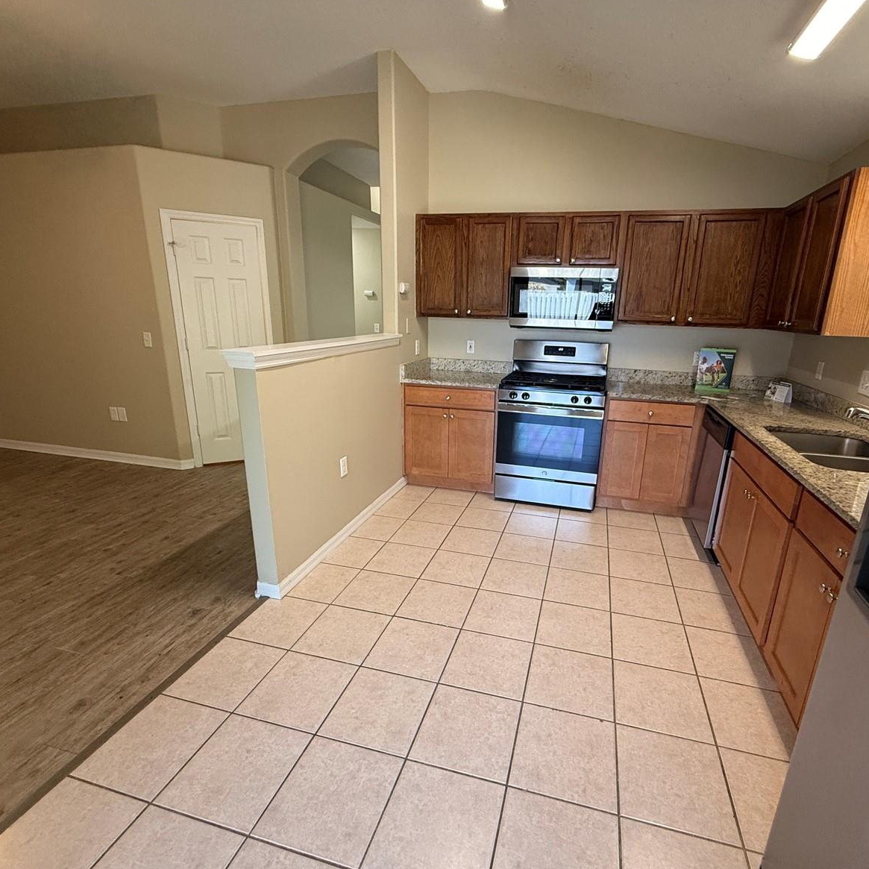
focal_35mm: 17
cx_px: 473
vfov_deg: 84.0
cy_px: 440
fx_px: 483
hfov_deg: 83.8
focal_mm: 2.22
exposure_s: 1/120
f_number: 2.2
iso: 250
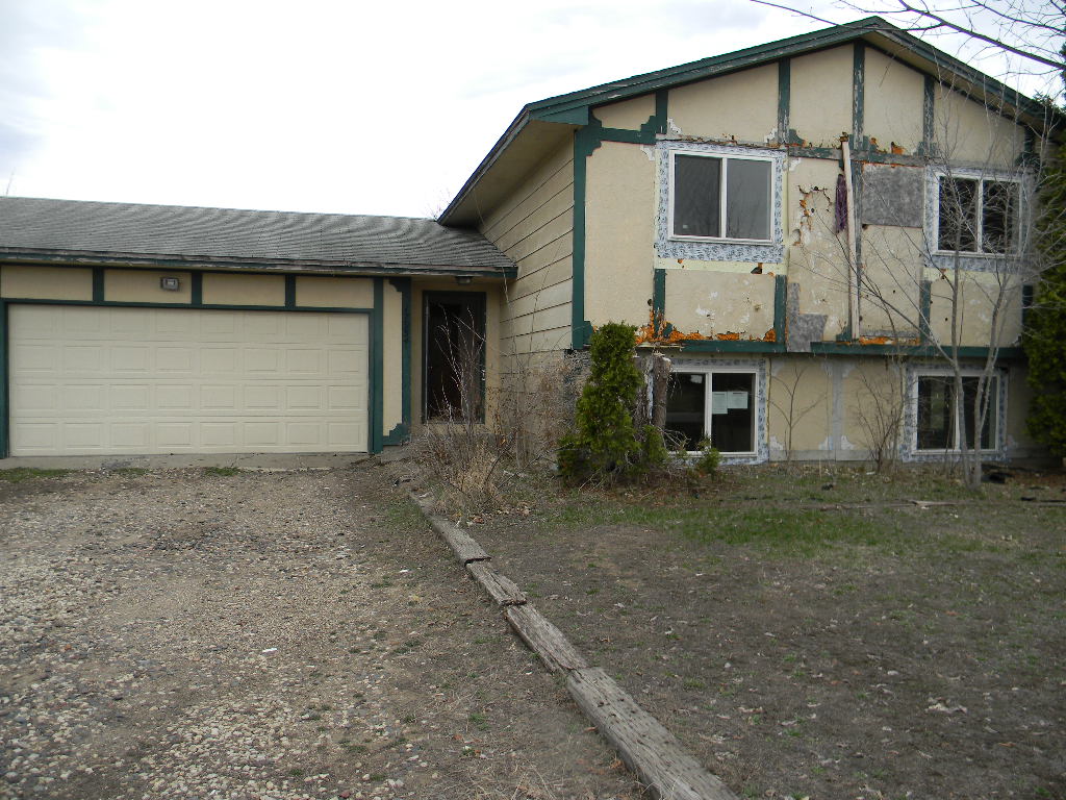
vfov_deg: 49.7
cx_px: 533
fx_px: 862
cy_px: 400
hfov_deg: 63.4
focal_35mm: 28
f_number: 3.5
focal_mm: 5
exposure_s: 1/380
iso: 80
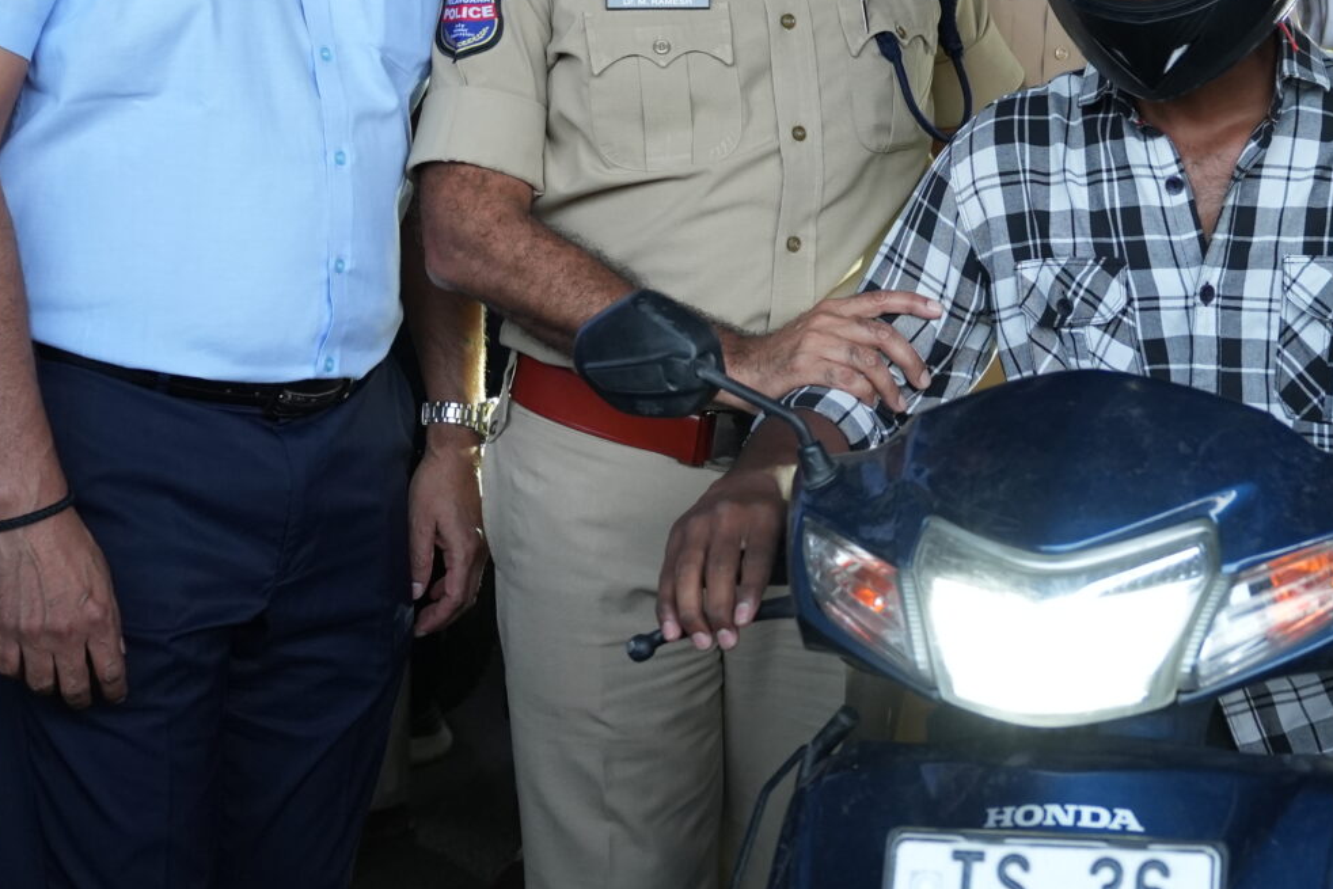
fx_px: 2703
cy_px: -143
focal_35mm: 73
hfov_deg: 26.8
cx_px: 1196
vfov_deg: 17.9
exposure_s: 1/100
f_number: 2.8
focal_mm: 28
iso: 1250
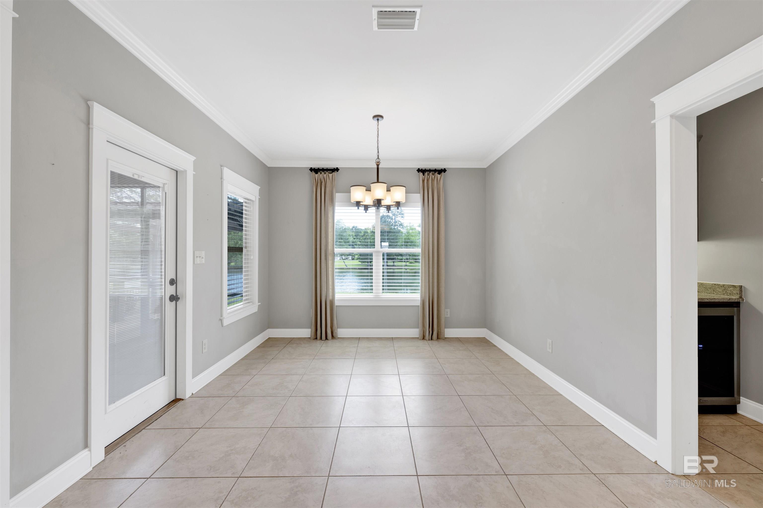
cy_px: 254
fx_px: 297
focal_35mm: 14
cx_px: 382
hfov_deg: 104.3
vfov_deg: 81.2
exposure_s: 1/8
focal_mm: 14
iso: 400
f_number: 11
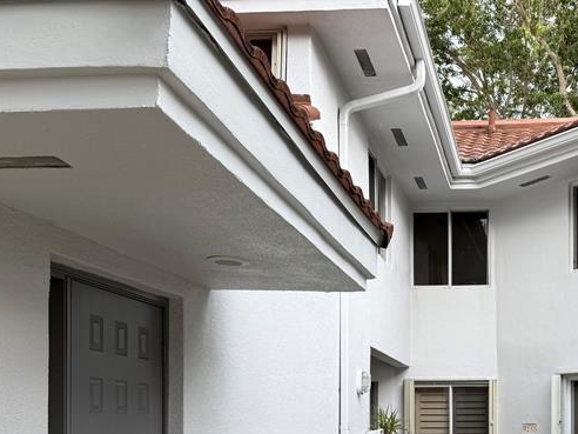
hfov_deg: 36.7
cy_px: 414
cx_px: 475
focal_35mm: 50
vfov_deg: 27.7
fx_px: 835
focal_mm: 6.76
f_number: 1.78
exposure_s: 1/567
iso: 80
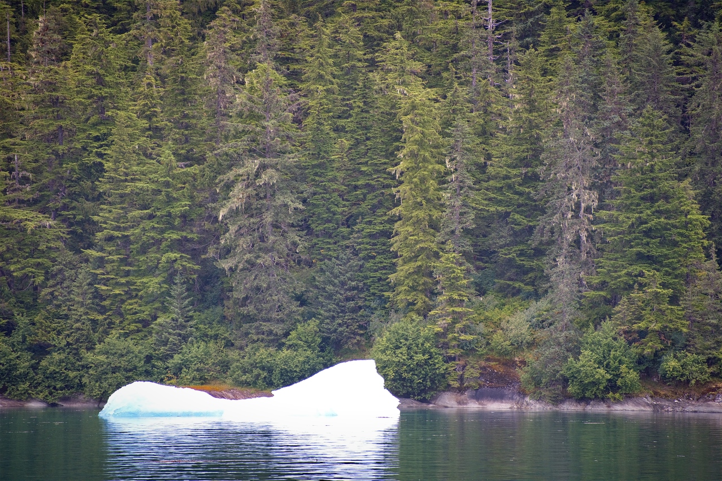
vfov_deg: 4.6
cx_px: 361
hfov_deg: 6.9
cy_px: 240
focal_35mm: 300
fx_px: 6018
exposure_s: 1/640
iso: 1100
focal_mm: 300
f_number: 5.6
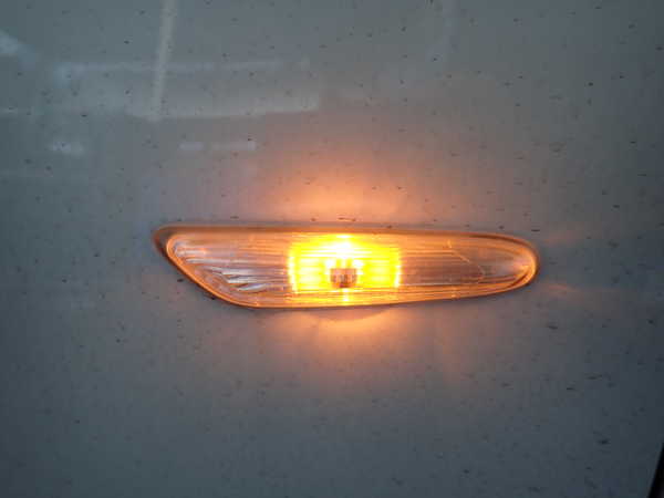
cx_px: 332
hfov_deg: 69.4
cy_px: 249
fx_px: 480
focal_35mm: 25
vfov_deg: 54.9
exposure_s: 1/60
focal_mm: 4.5
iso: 100
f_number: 2
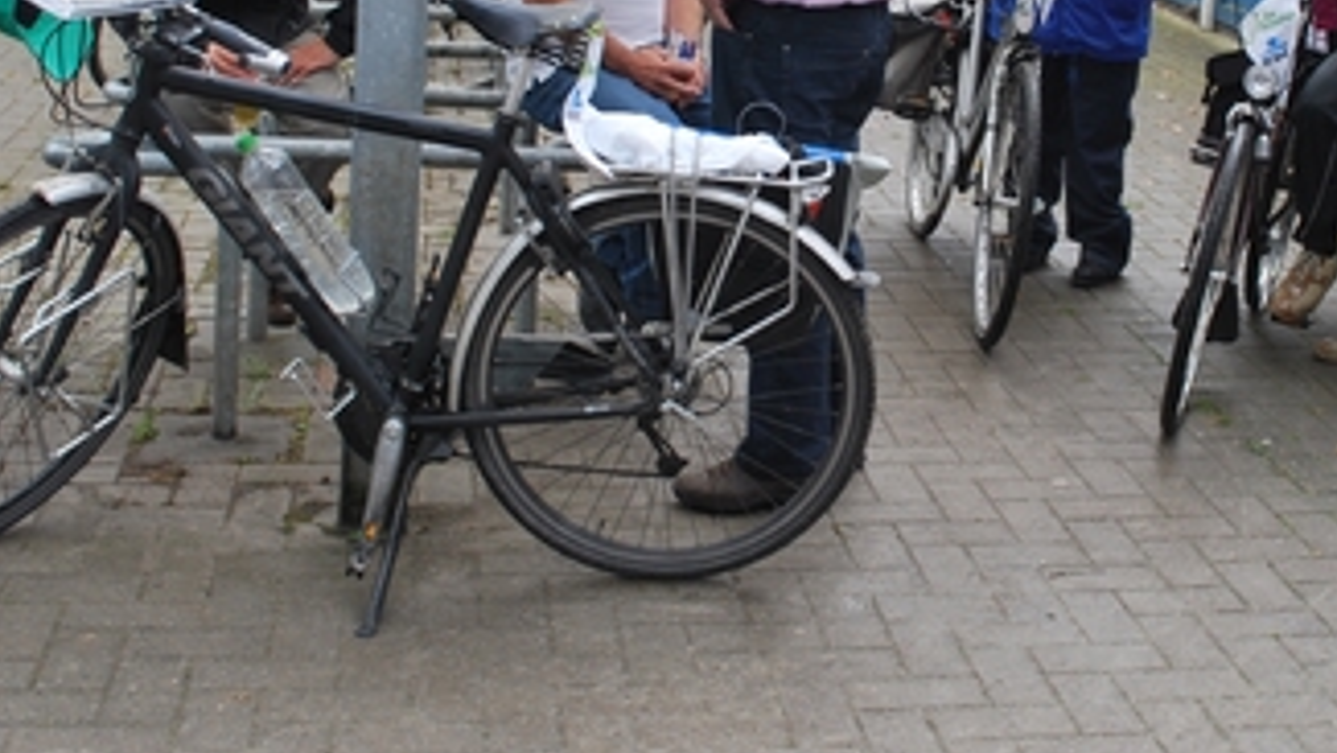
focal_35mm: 58
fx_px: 2057
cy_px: -10
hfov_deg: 35.7
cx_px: 893
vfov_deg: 20.1
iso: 200
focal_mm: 20
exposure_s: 1/125
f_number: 5.6
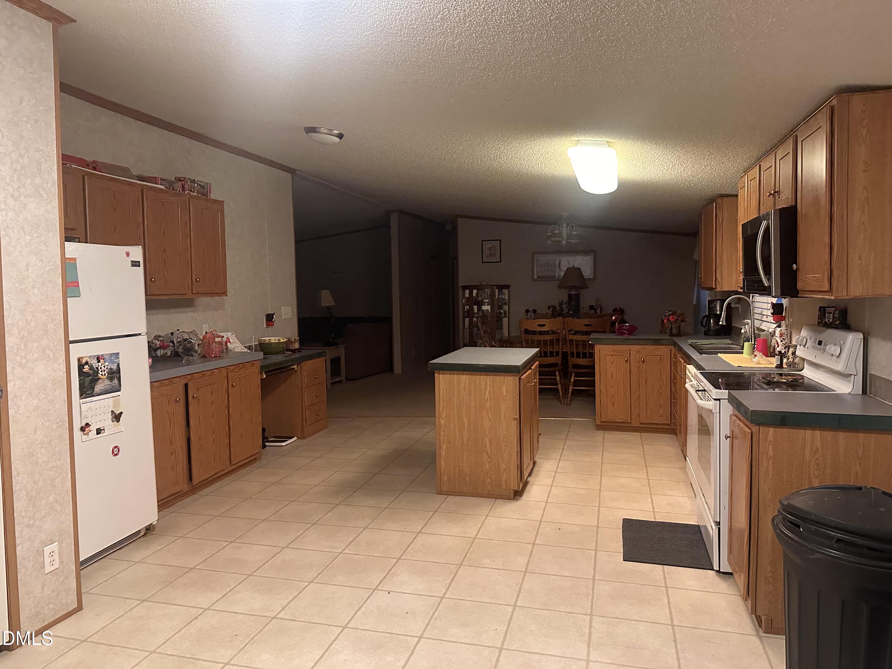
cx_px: 446
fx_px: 618
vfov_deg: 56.8
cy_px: 334
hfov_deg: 71.6
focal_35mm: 24
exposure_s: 1/60
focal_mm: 6.86
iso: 640
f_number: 1.78
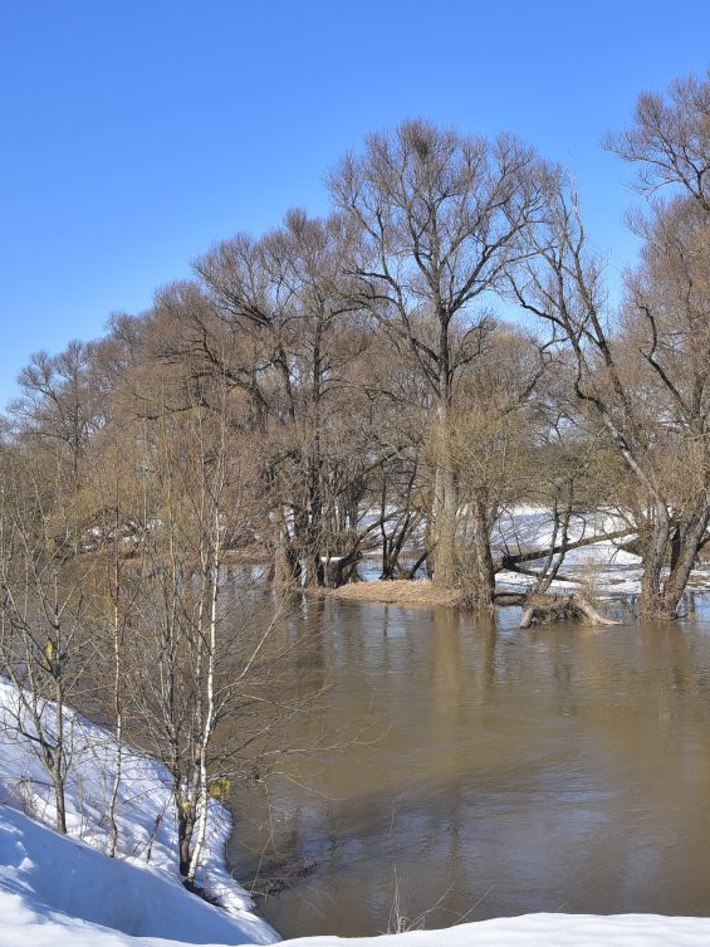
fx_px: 2269
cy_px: 487
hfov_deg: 17.6
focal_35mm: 83
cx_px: 589
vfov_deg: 23.6
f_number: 11
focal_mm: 50
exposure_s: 1/125
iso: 125
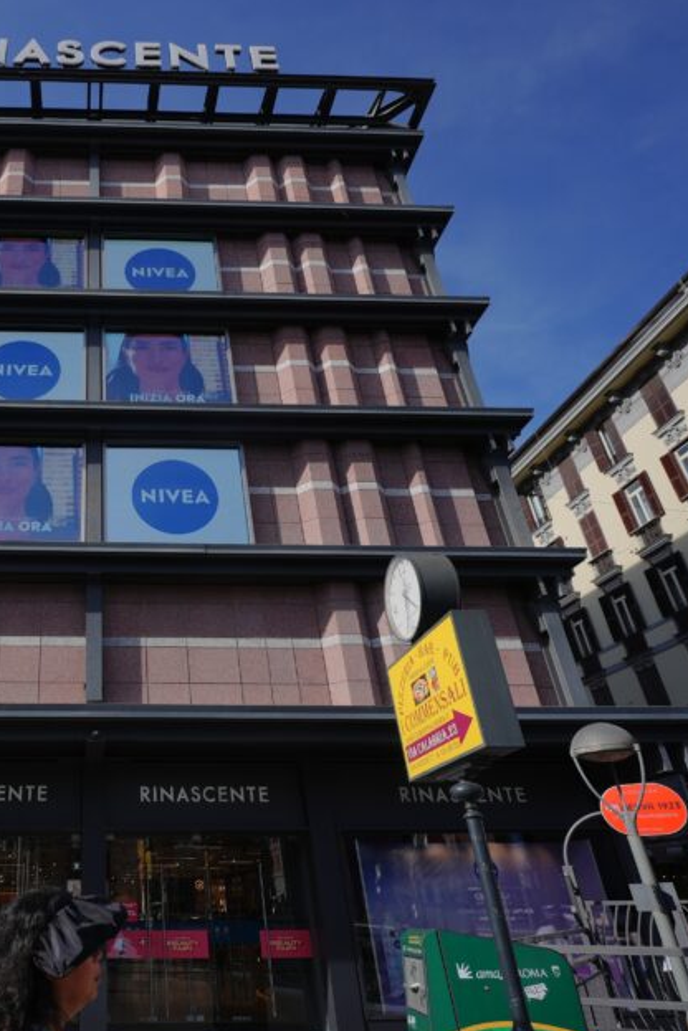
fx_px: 659
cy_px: 529
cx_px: 98
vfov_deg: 76.1
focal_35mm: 23
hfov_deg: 50.3
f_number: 5.6
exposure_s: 1/320
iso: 40
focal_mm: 14
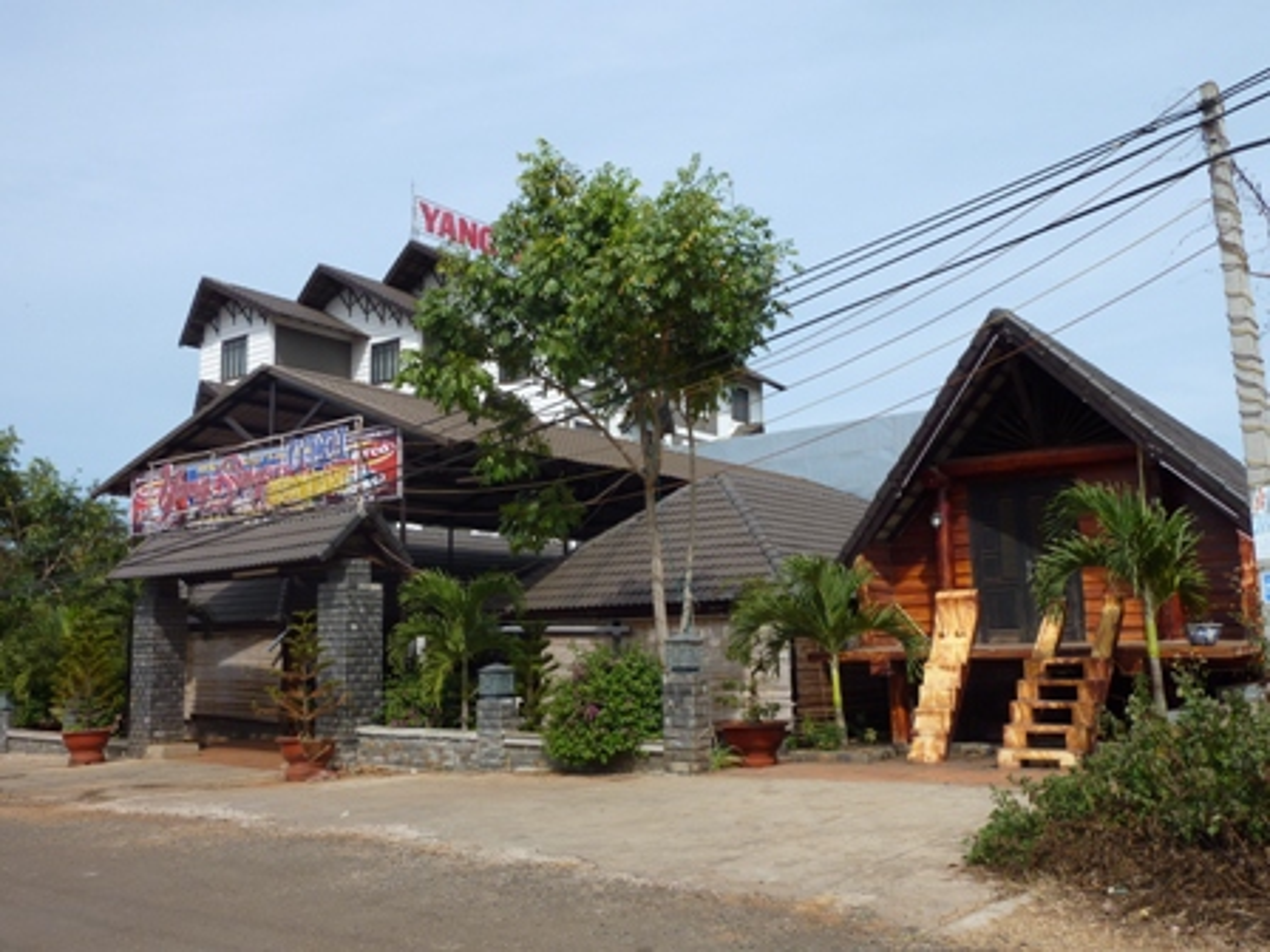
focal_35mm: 30
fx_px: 1101
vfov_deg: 46.8
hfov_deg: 60.0
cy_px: 476
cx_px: 635
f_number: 5
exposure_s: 1/500
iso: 80
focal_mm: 5
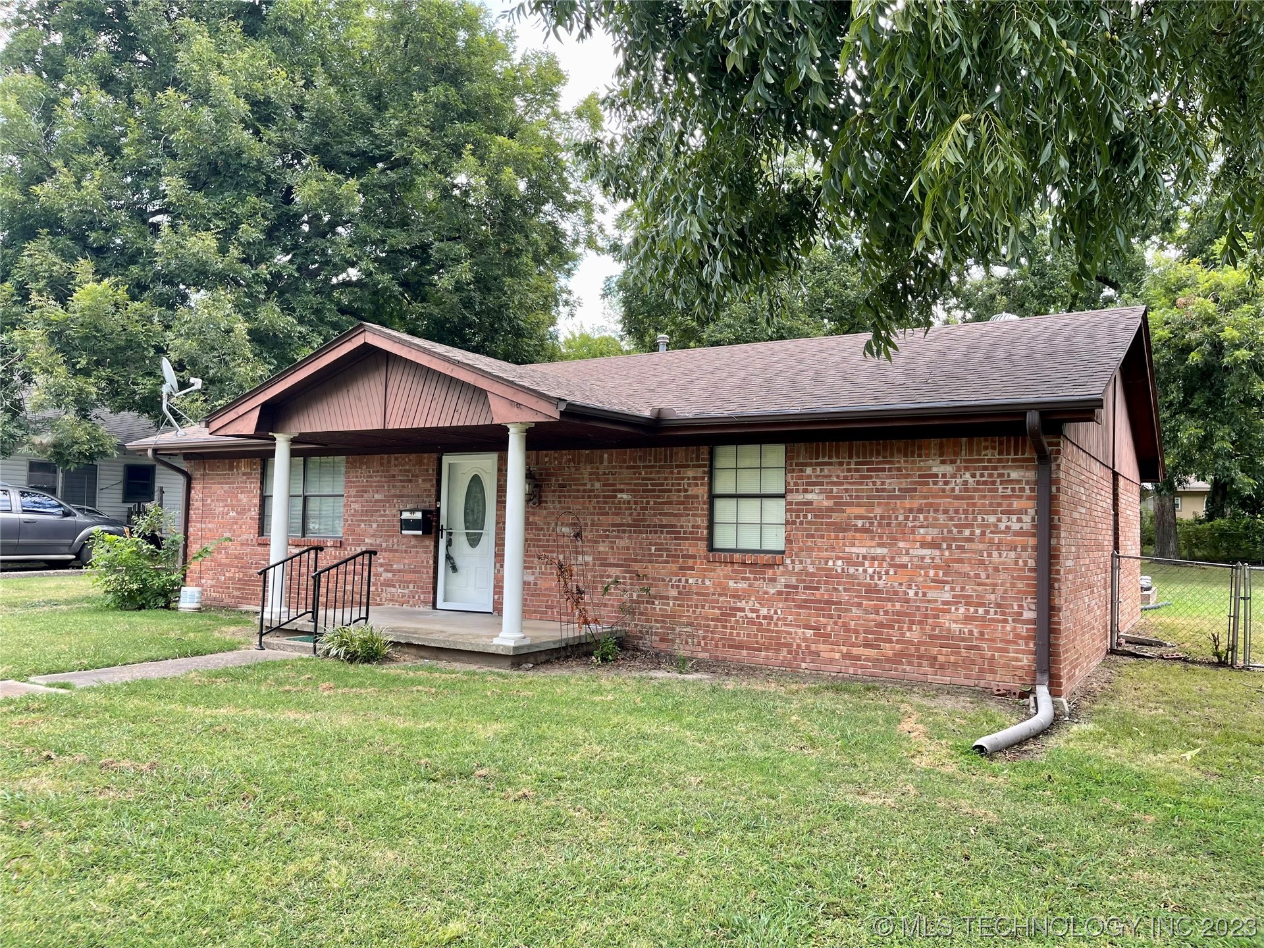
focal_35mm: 26
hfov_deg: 67.3
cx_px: 632
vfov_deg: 53.1
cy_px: 474
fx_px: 949
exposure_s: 1/300
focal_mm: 5.1
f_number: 1.6
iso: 32
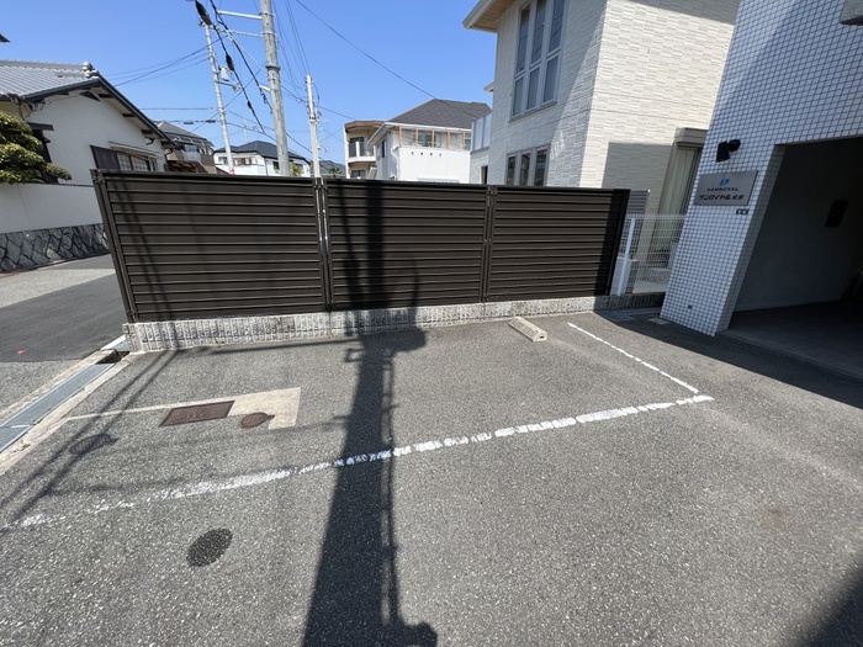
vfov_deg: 89.9
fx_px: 324
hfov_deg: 106.2
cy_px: 324
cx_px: 432
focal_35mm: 13
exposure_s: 1/951
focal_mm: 1.57
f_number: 1.8
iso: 32
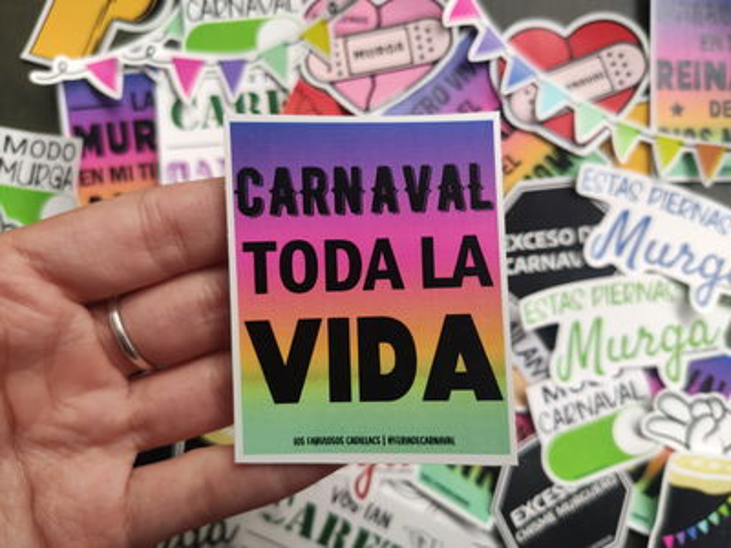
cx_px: 366
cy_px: 274
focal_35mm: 26
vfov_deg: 53.1
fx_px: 549
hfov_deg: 67.3
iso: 140
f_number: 1.75
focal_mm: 4.77
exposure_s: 1/100
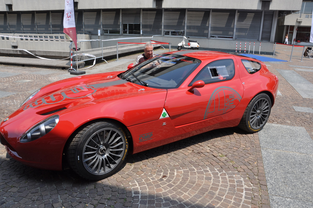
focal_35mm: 27
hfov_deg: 67.4
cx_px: 156
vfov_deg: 47.8
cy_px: 104
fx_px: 234
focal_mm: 18
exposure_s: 1/160
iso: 200
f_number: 13
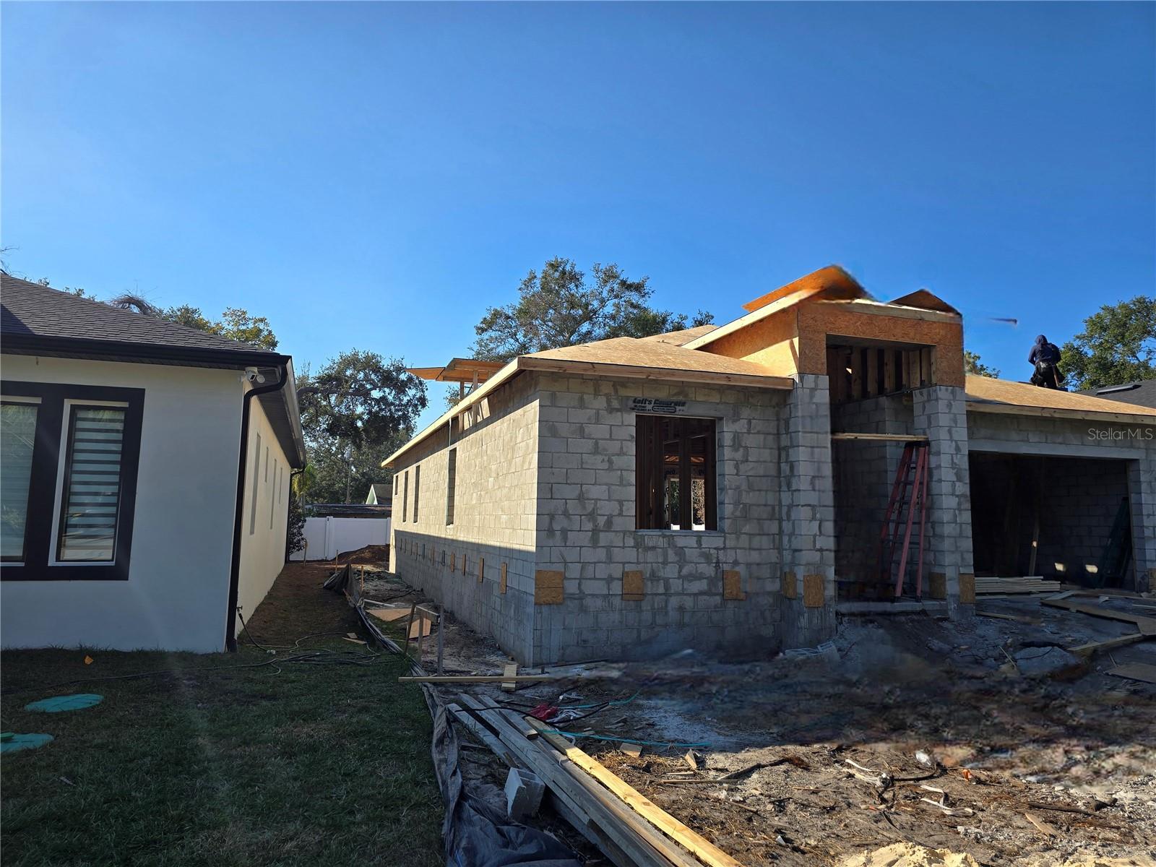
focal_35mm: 23
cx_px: 578
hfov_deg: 73.9
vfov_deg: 58.9
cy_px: 434
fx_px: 768
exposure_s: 1/714
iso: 12
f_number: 1.7
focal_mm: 6.3
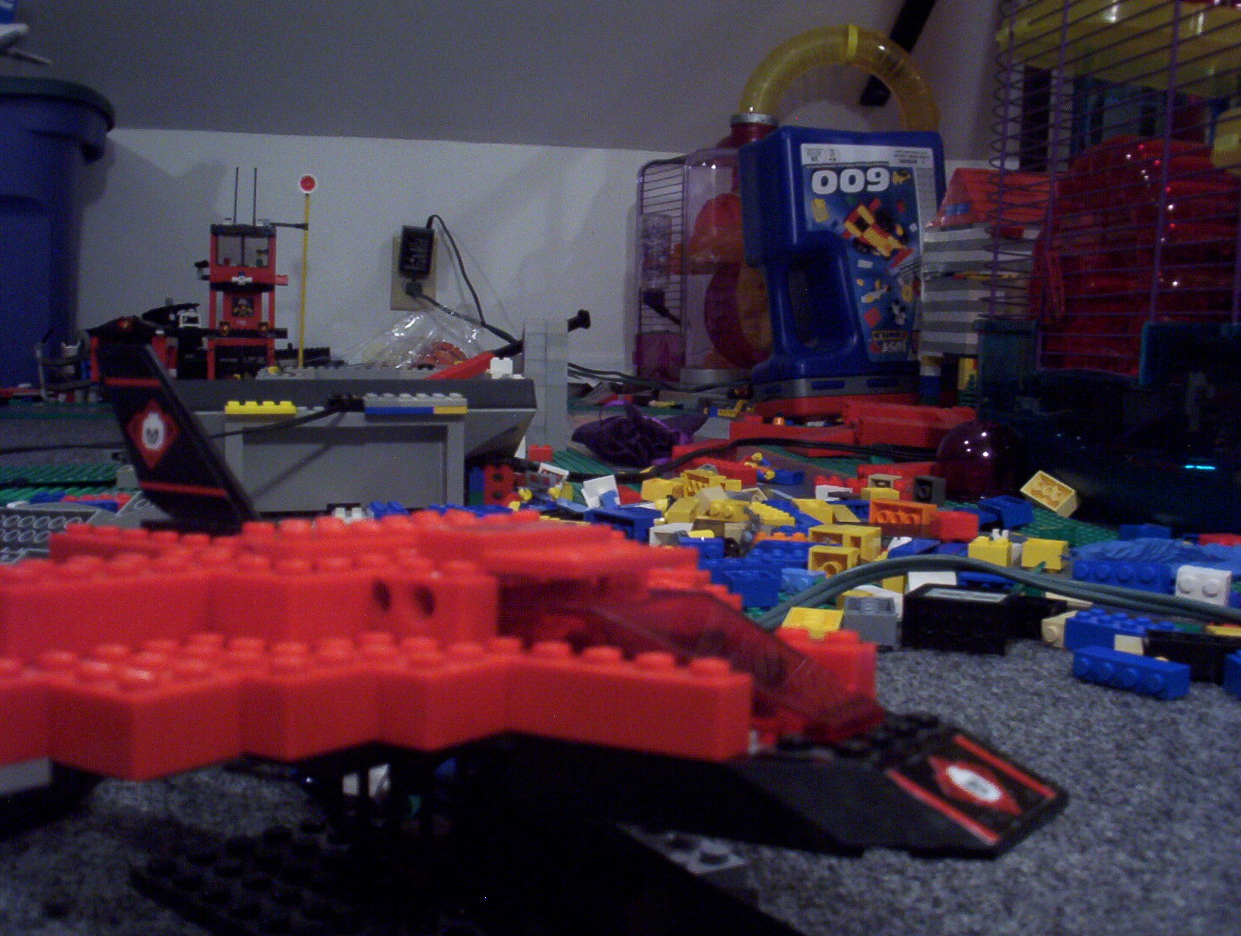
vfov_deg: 37.0
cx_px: 620
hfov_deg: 47.8
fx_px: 1401
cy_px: 468
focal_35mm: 39
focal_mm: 6
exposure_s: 1/8
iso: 200
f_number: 4.5
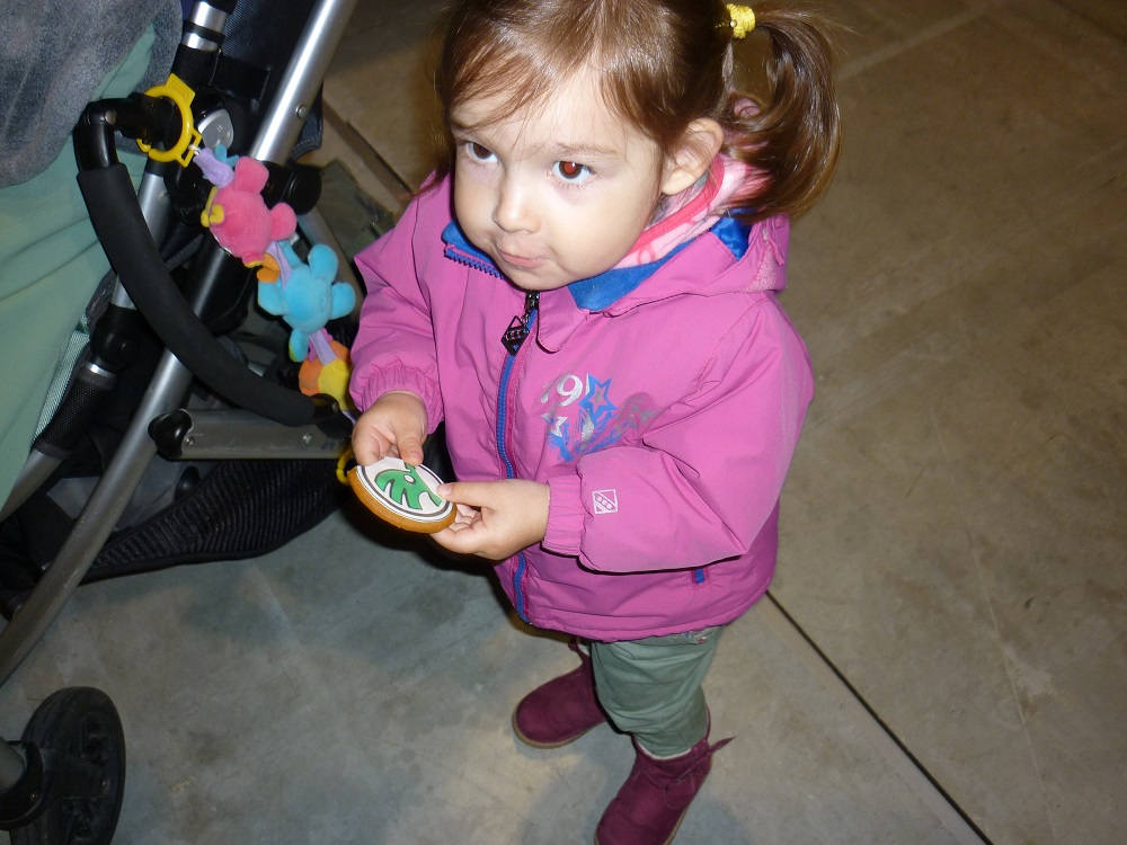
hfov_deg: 55.4
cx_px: 564
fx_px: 1074
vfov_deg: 42.9
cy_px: 422
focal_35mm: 33
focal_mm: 5.5
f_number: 2.8
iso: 100
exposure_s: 1/30
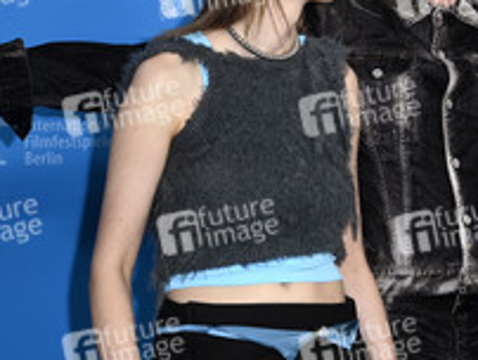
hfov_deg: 13.1
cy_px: 168
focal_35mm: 150
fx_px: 2074
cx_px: 392
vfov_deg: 9.9
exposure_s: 1/250
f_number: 5.6
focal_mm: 70
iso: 1000
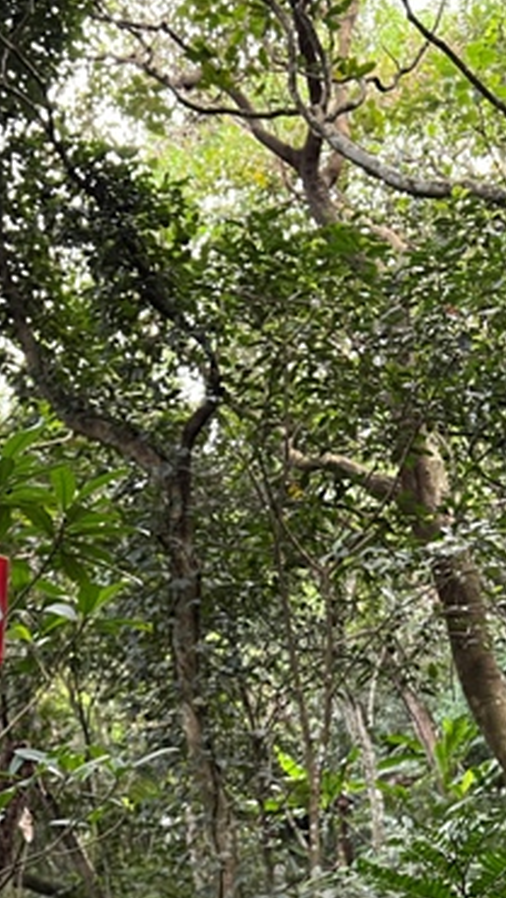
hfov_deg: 19.7
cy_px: 712
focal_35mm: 61
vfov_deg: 33.4
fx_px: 1453
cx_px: 201
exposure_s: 1/90
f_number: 1.5
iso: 125
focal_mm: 5.7
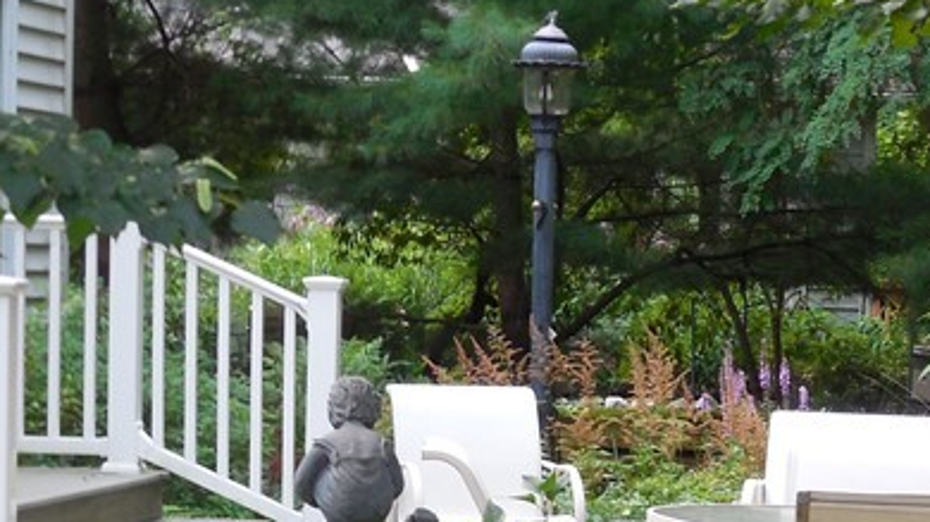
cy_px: 658
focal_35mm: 189
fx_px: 4659
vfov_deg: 6.4
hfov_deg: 11.4
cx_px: 525
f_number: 4.2
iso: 125
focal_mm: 10.9
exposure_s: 1/40
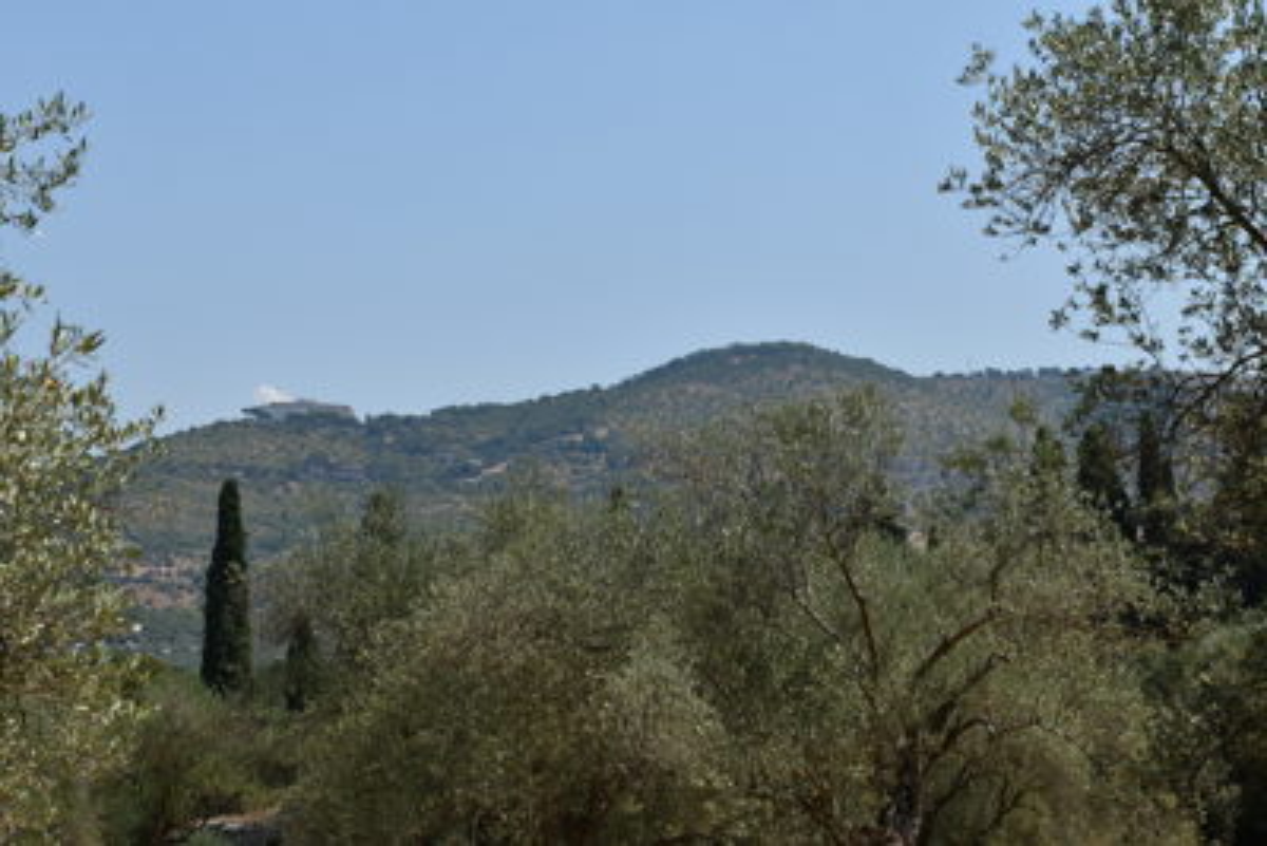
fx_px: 2640
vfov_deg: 18.2
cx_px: 634
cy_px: 423
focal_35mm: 75
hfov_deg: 27.0
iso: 100
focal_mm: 50
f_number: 8
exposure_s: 1/500
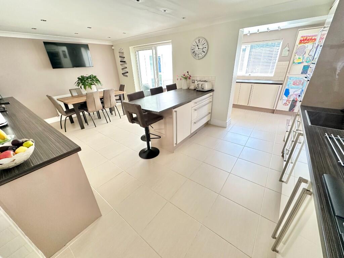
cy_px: 129
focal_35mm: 14
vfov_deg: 85.7
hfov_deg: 102.1
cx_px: 172
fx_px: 139
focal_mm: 2.22
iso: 250
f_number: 2.2
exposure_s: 1/99
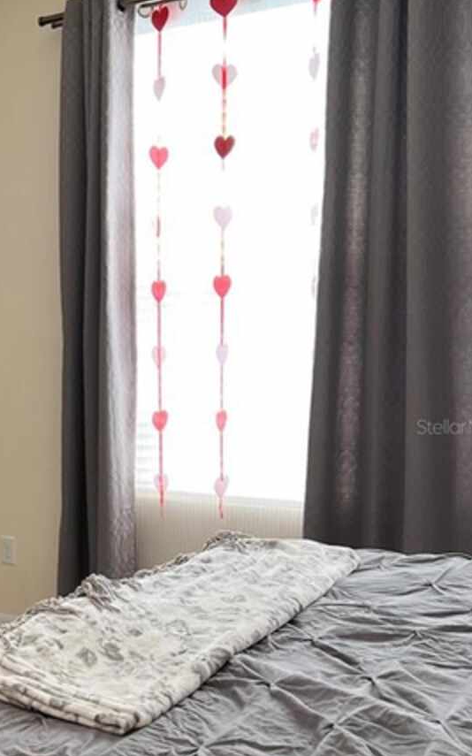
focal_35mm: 55
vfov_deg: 36.8
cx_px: -60
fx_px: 1133
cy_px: 426
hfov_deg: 22.1
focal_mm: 5.7
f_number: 1.5
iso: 64
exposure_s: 1/60
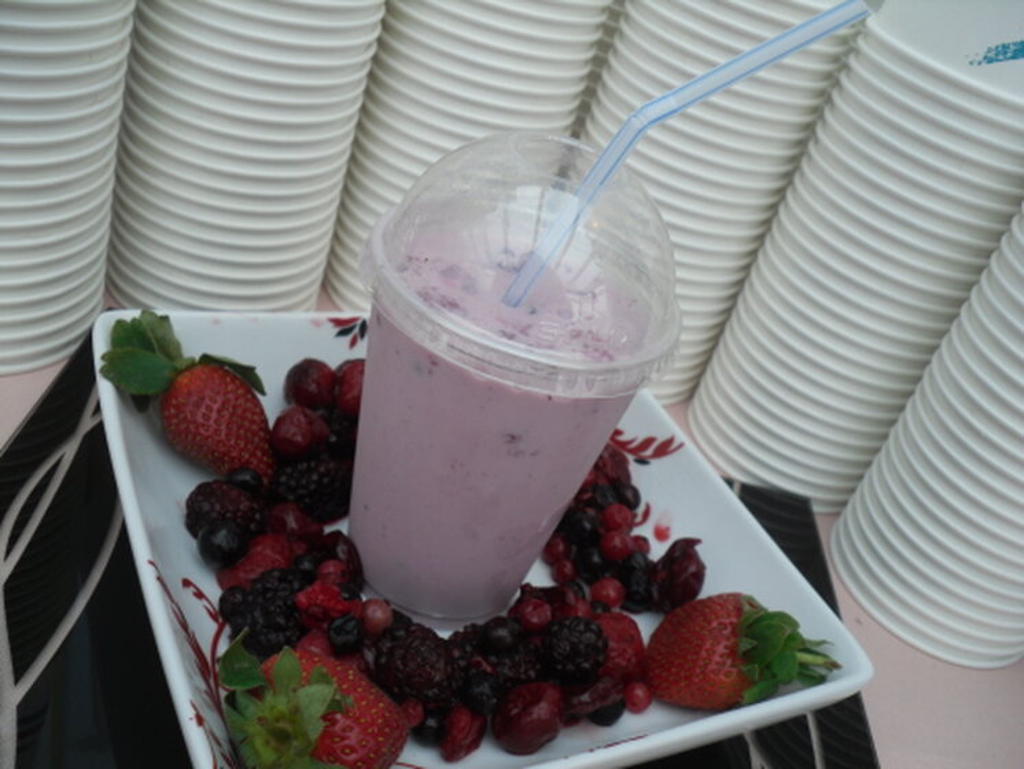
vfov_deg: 40.7
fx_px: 1036
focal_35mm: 35
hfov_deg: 52.6
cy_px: 384
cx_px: 512
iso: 80
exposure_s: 1/90
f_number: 3
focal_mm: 6.3
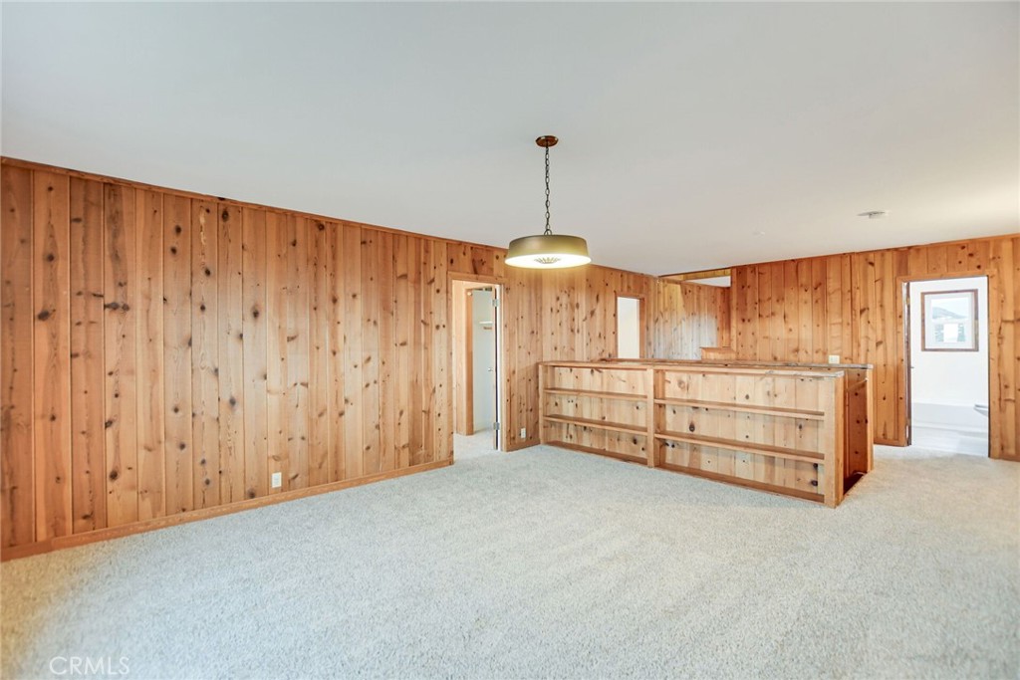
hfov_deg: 100.4
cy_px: 340
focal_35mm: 15
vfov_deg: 77.3
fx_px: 425
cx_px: 510
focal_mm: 10
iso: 800
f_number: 3.5
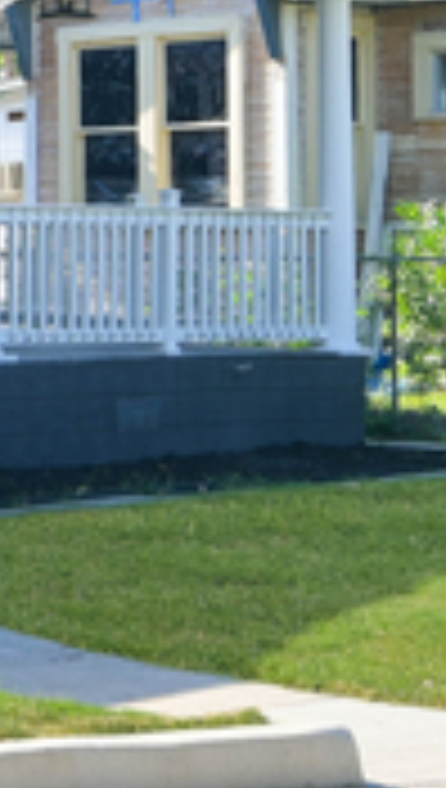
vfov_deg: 19.6
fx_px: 2240
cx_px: -748
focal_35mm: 107
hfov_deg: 9.6
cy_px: 61
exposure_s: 1/80
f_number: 14
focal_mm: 28
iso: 160
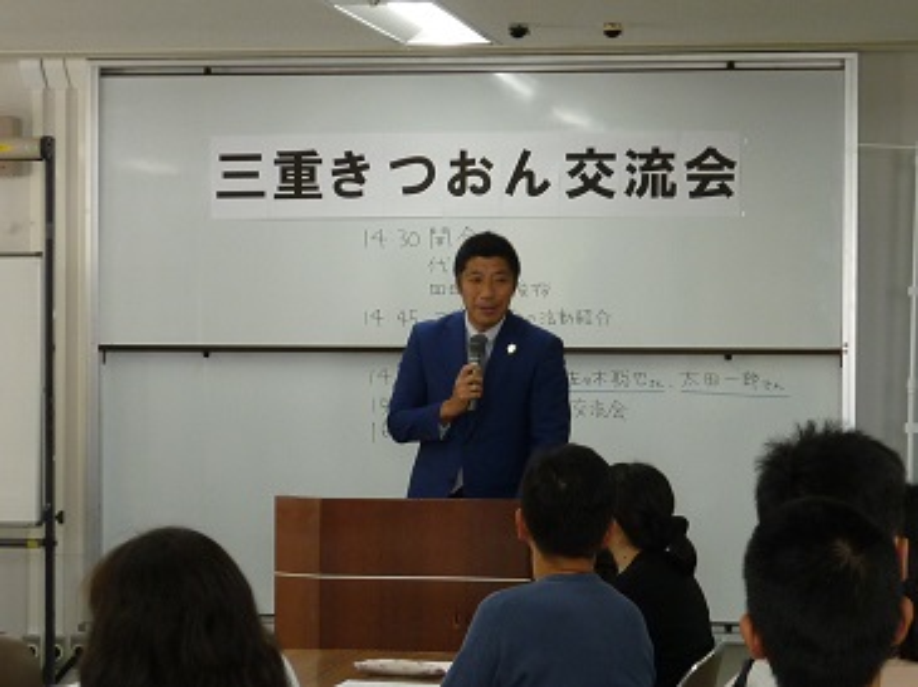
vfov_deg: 13.0
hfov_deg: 17.3
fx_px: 3020
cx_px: 459
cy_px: 344
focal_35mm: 114
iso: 125
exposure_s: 1/50
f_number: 3.8
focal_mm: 10.6
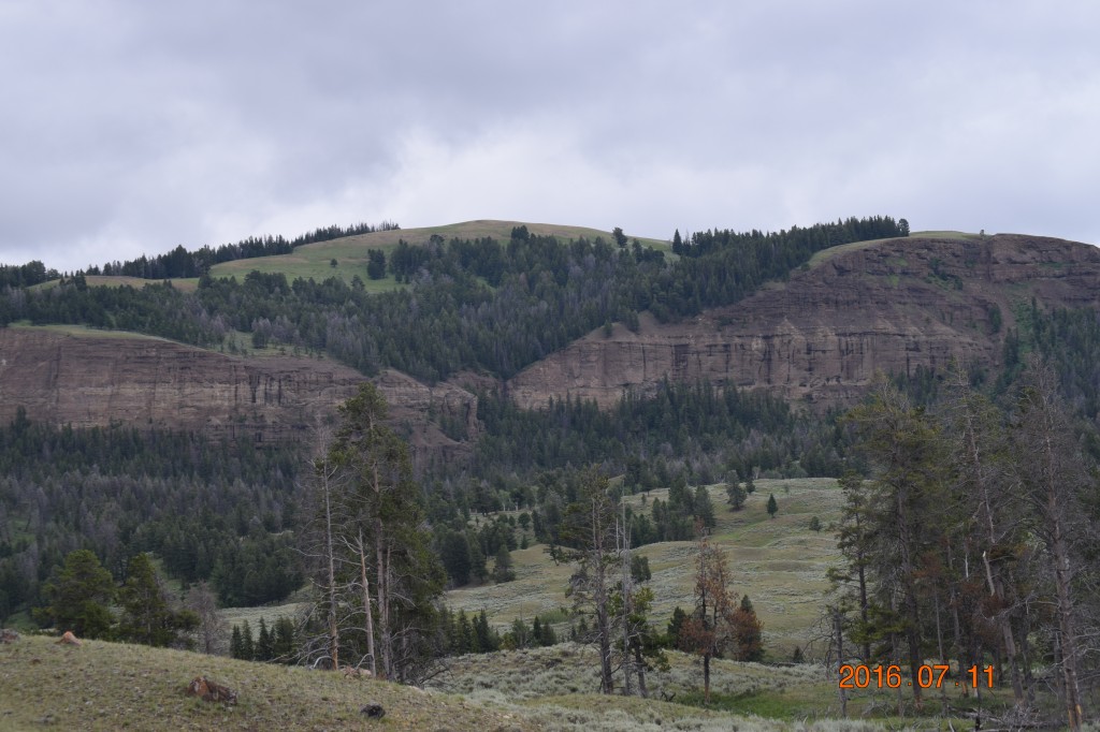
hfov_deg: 24.6
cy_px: 366
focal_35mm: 82
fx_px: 2520
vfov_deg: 16.5
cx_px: 550
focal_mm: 55
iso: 280
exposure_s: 1/250
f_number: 8
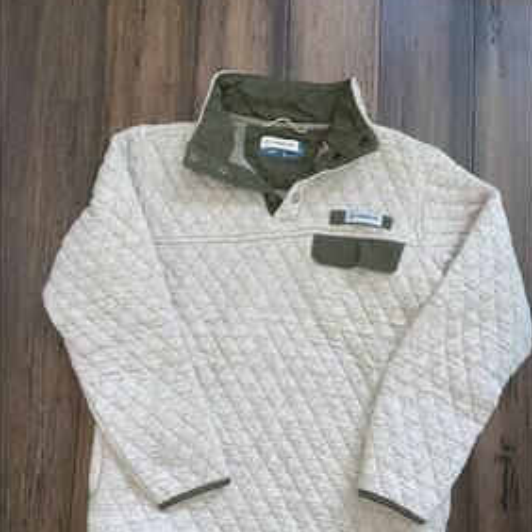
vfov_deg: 52.0
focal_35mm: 31
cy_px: 334
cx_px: 266
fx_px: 539
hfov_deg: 52.5
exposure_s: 1/47
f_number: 1.6
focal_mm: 4.2
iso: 64
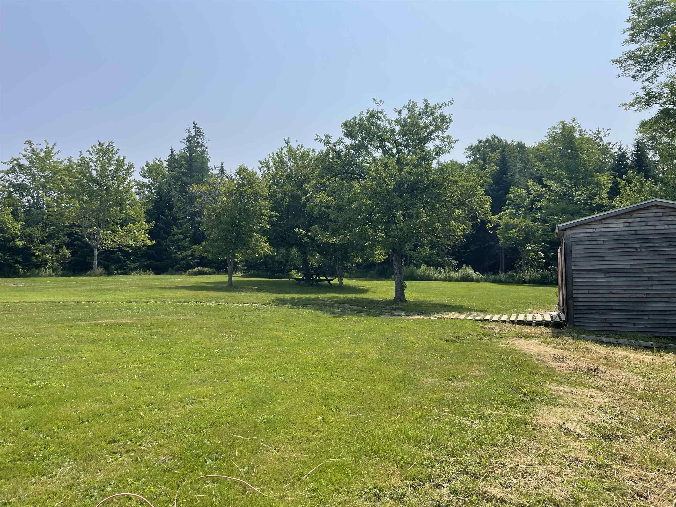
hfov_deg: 67.3
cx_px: 338
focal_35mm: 26
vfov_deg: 53.1
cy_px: 254
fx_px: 508
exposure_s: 1/5051
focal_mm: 4.2
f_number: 1.6
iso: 32
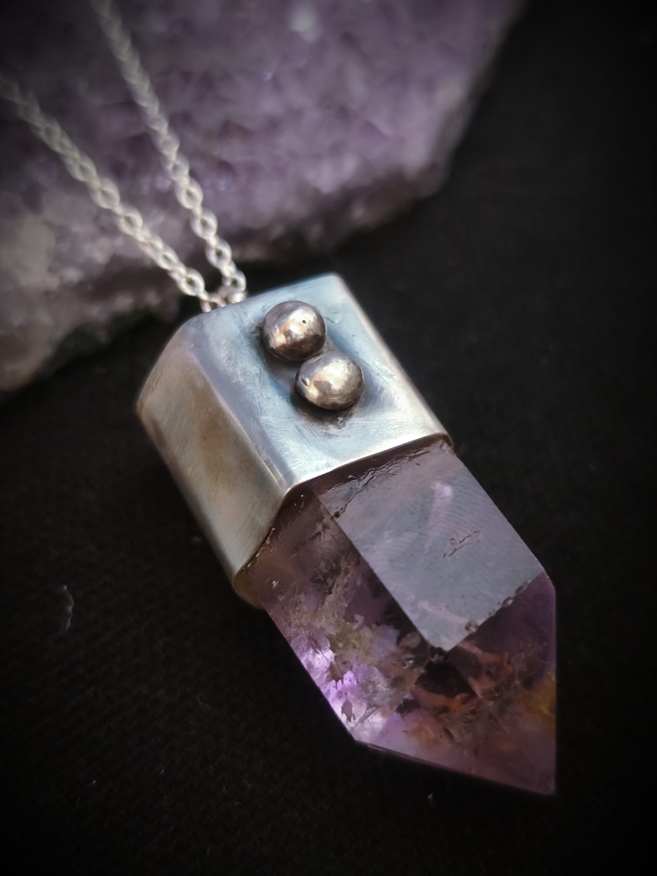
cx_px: 328
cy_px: 438
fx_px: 1164
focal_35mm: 46
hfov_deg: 31.5
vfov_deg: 41.2
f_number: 1.65
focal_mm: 6.19
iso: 1600
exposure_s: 1/20
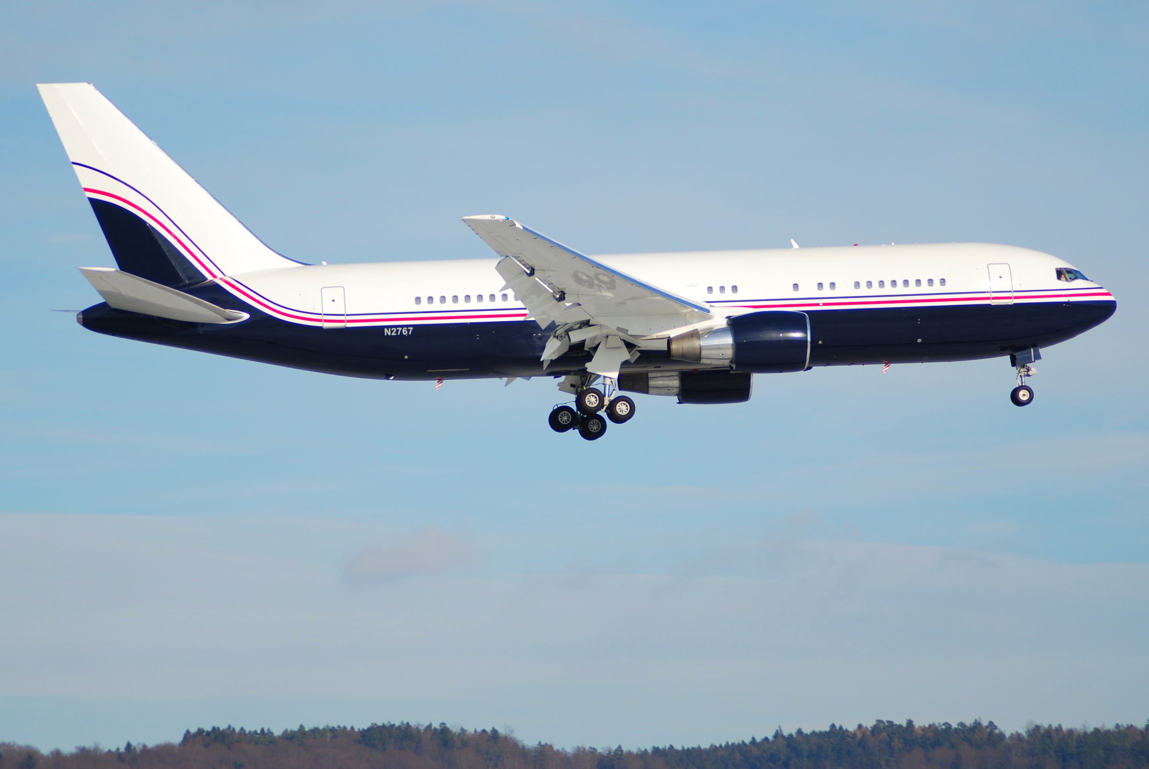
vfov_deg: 7.1
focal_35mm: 195
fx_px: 6231
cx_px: 574
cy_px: 384
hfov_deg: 10.5
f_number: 4.2
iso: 100
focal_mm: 130
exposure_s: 1/1000
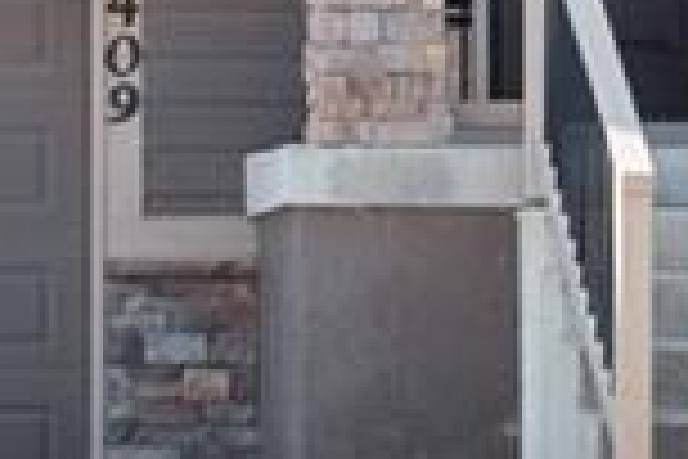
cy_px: -297
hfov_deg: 14.0
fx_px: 2809
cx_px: 319
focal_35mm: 147
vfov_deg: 9.0
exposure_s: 1/320
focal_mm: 11
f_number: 8
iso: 400
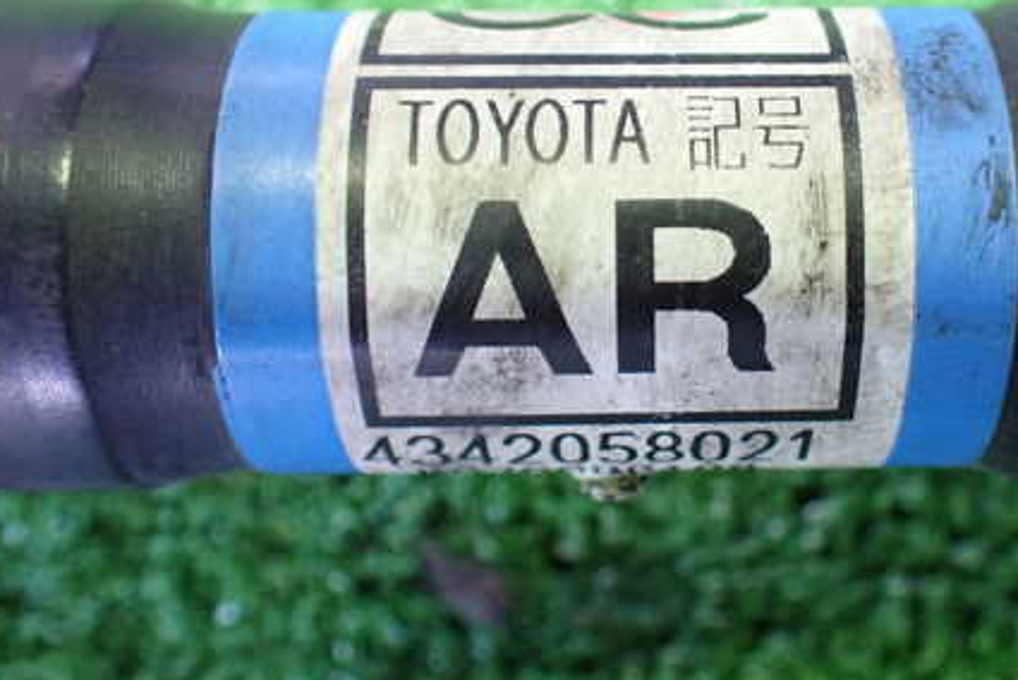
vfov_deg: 30.4
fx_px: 1245
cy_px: 249
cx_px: 685
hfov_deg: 43.8
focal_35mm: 44
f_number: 2.3
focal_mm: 5.4
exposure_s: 1/30
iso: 800
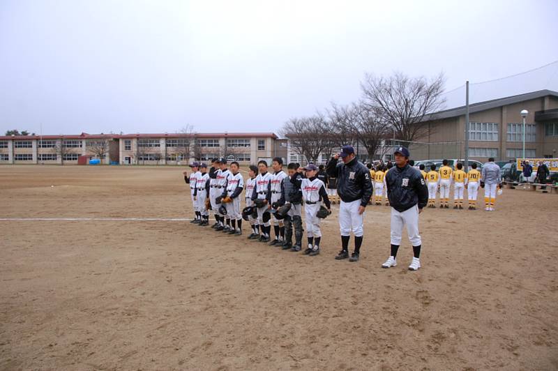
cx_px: 279
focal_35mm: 27
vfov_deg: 47.9
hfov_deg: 67.4
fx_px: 418
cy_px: 186
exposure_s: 1/1250
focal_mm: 18
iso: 800
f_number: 5
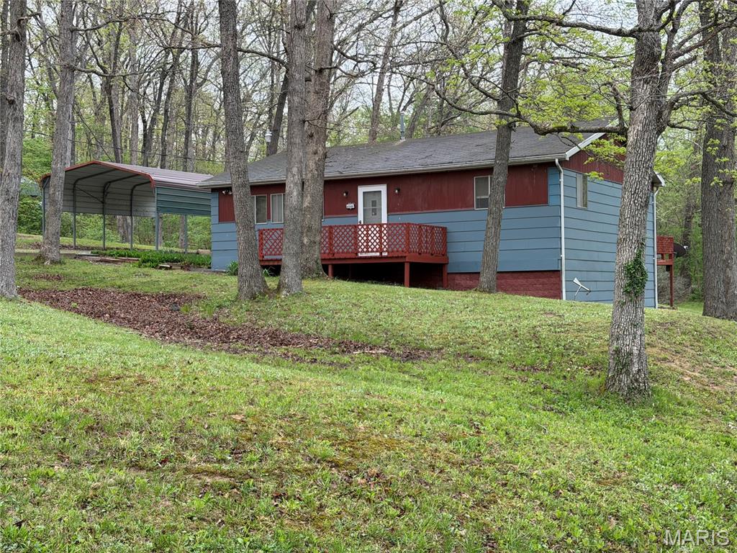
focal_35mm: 48
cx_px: 368
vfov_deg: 30.3
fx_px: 1022
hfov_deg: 39.7
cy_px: 276
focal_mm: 6.76
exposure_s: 1/382
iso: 80
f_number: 1.78
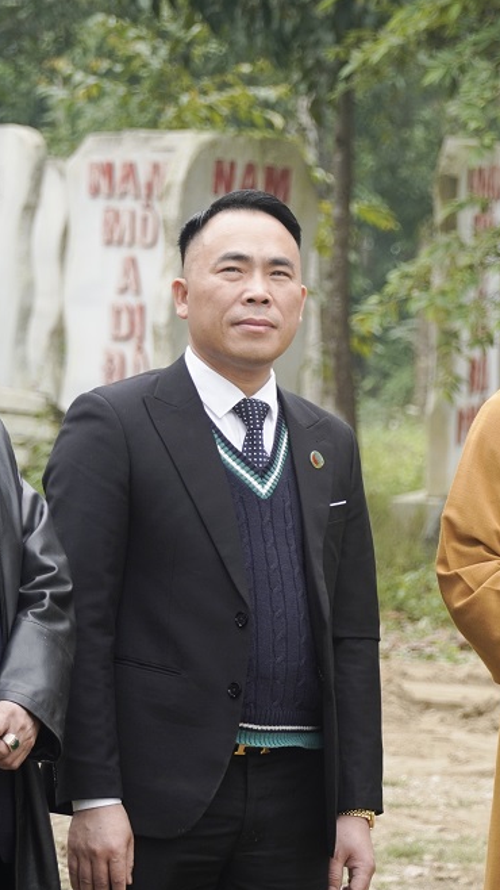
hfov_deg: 5.6
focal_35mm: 215
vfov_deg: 10.0
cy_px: 448
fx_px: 5069
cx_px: 496
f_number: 4.5
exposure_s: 1/200
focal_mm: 90
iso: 250
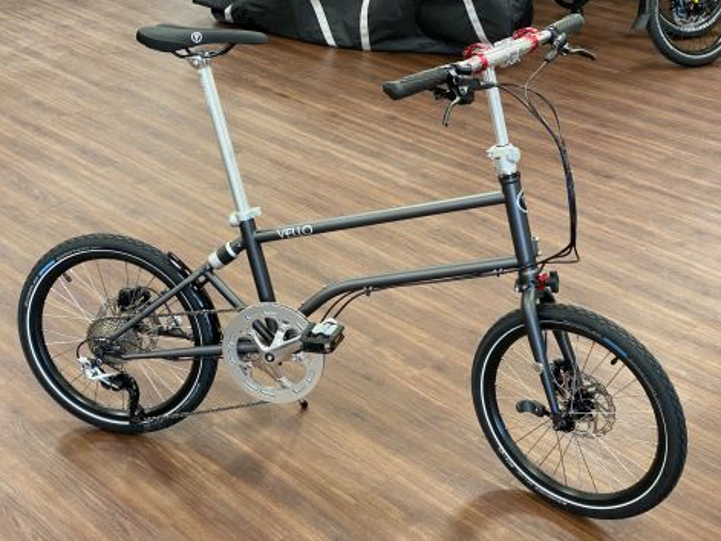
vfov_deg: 27.5
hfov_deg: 36.2
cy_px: 271
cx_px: 366
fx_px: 1104
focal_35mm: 53
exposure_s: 1/50
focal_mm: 6
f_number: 2
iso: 200
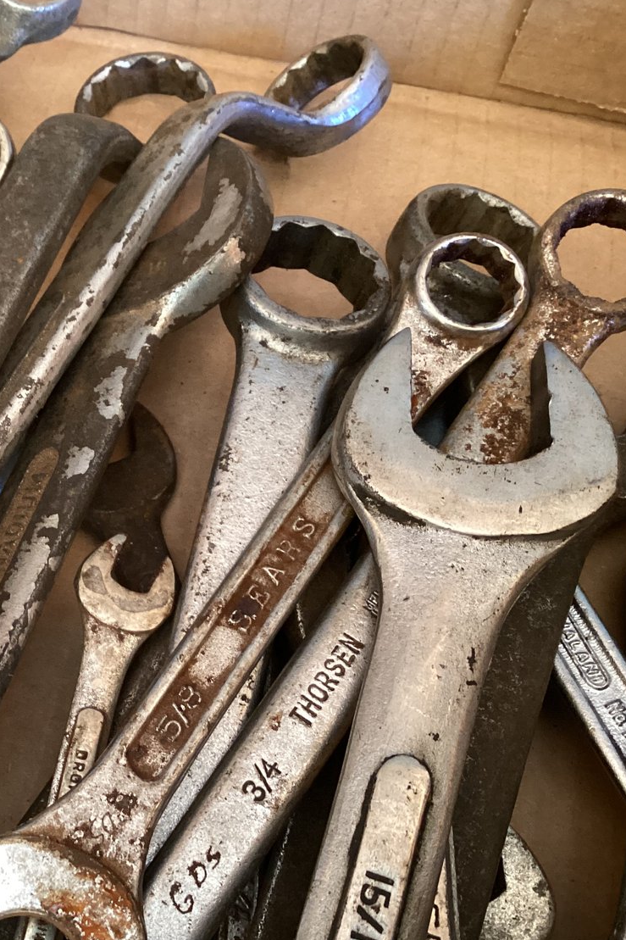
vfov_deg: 44.5
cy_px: 474
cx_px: 43
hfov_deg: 29.1
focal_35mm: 44
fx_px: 1148
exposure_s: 1/40
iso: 250
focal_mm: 3.3
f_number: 2.4
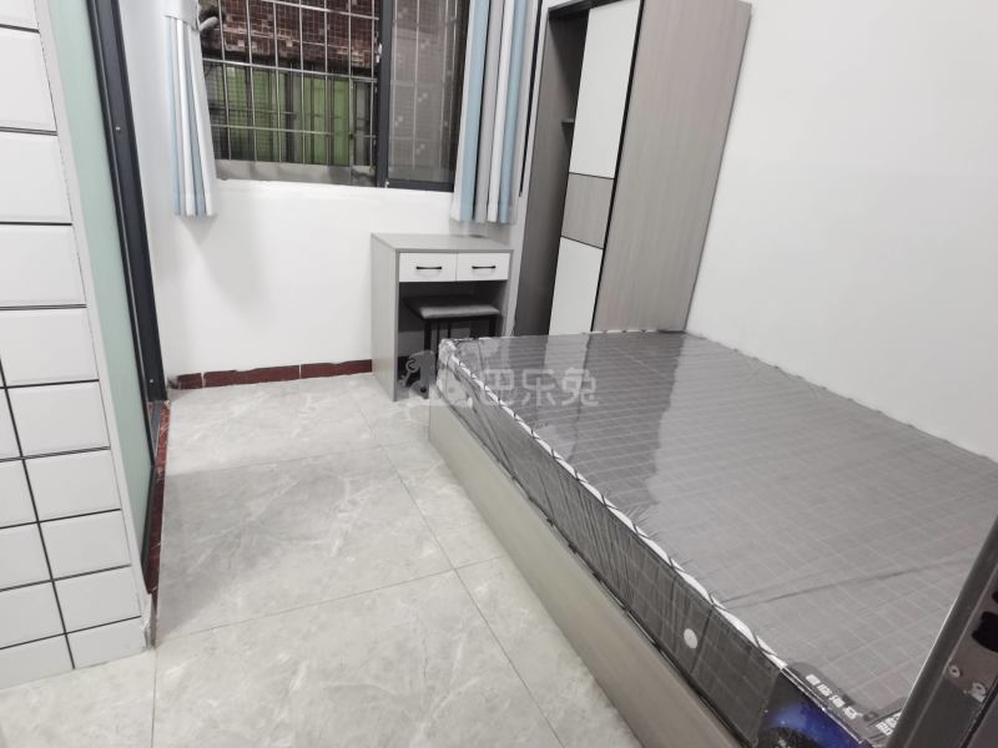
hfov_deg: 87.8
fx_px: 519
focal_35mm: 18
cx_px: 499
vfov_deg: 71.6
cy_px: 374
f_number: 1.8
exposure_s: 1/33.3
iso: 320
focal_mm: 4.4
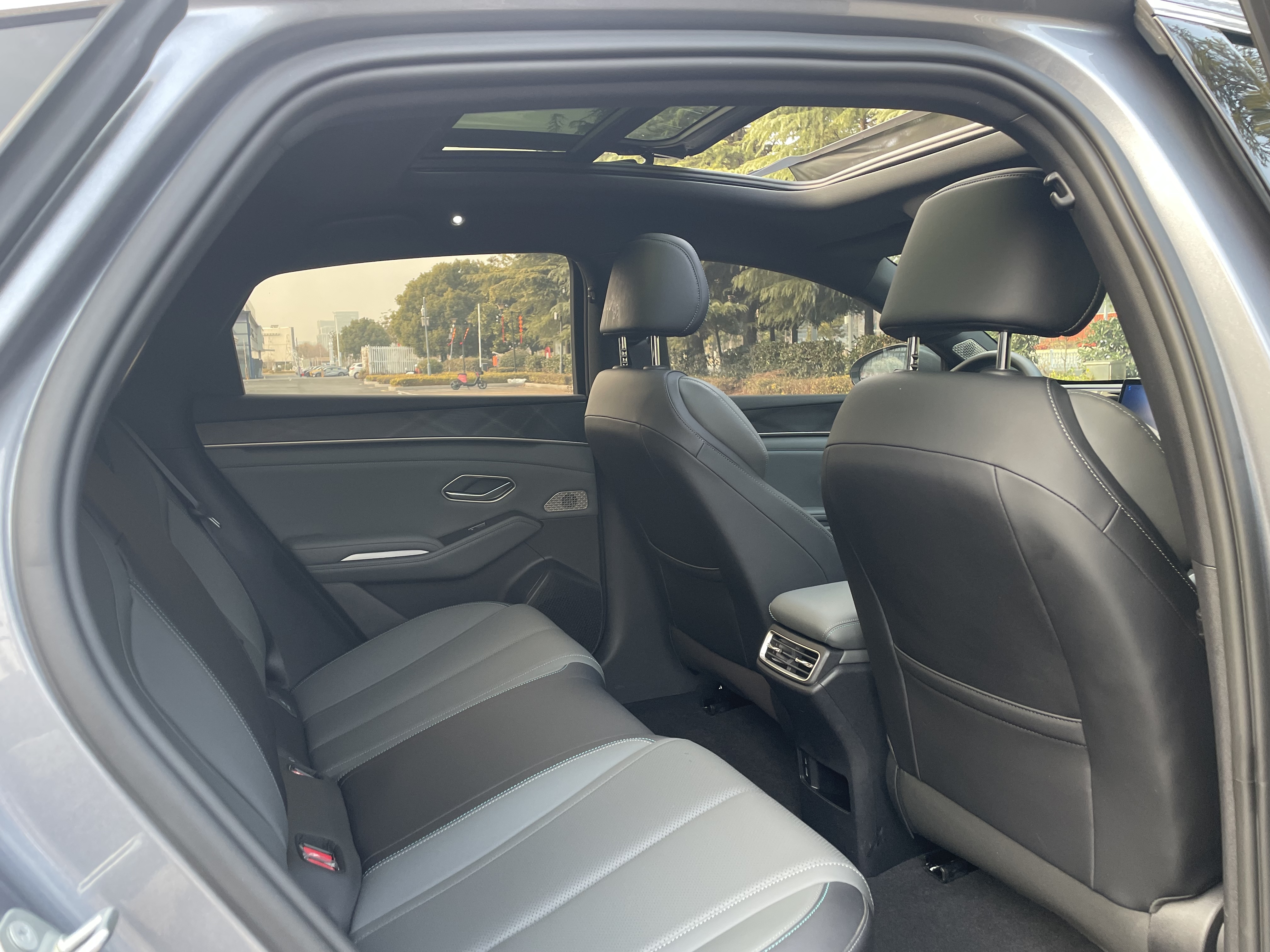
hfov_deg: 67.3
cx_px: 635
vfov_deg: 53.1
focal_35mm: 26
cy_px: 476
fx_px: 954
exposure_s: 1/103
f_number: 1.6
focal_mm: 4.2
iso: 125
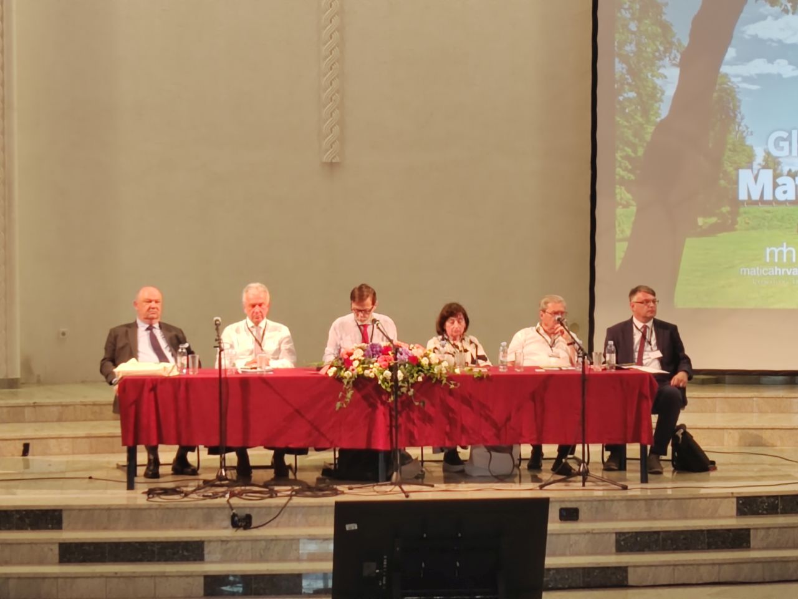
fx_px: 2305
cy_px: 300
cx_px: 399
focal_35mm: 100
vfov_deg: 14.8
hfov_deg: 19.6
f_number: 1.9
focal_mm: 5.52
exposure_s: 1/50
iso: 500
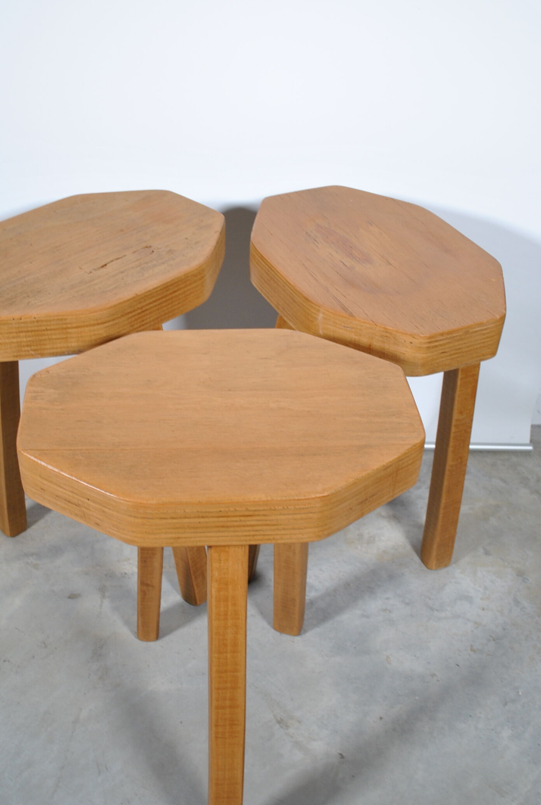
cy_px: 447
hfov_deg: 32.0
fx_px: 942
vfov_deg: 46.2
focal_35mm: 42
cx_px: 222
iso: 200
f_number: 5
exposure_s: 1/30
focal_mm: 20
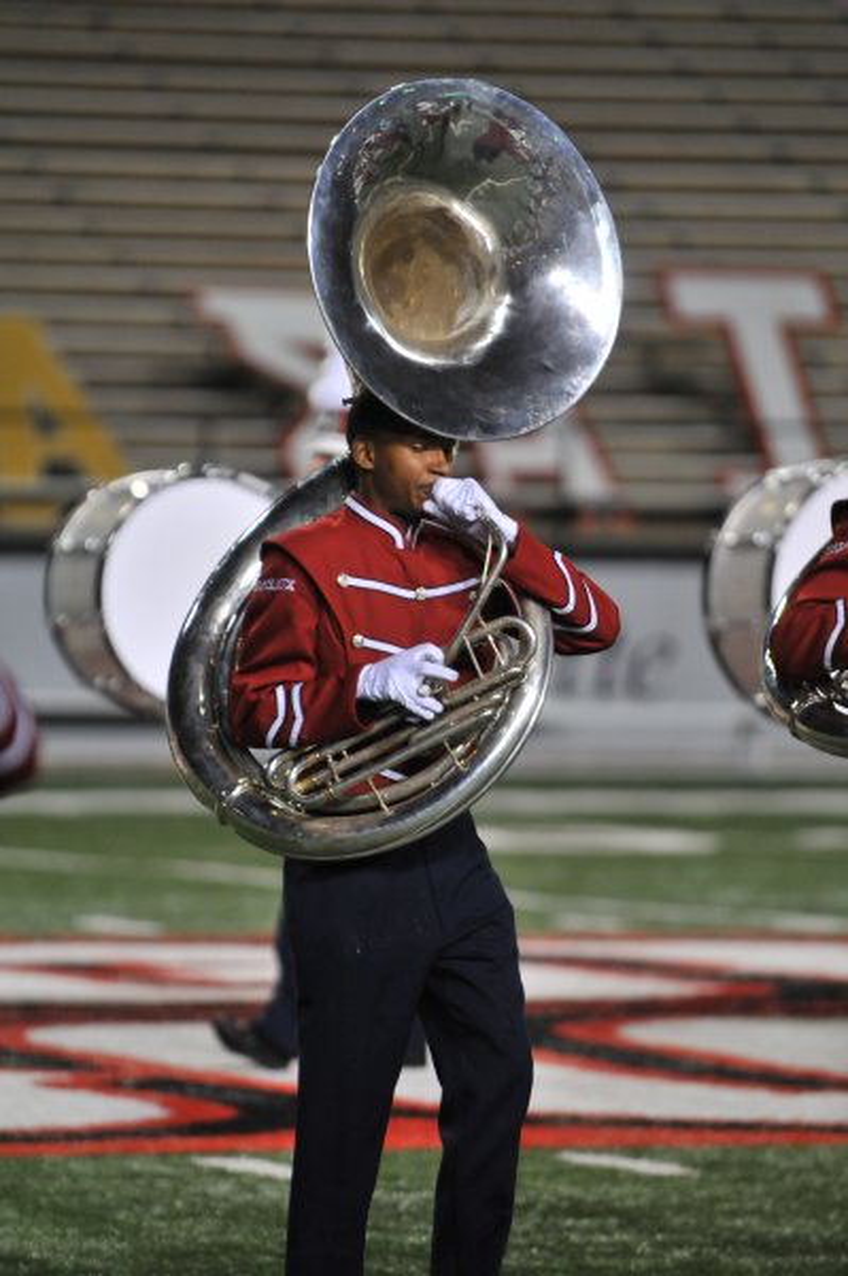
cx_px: 424
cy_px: 638
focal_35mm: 300
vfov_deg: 6.9
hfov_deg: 4.6
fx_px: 10618
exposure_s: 1/500
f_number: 2.8
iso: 800
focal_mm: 200
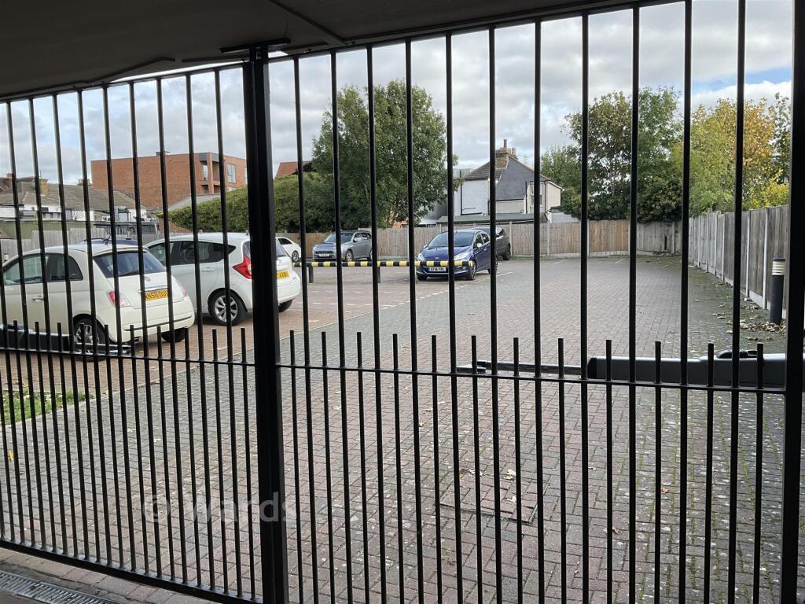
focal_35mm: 29
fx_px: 674
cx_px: 402
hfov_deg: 61.7
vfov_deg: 48.2
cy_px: 302
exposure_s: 1/627
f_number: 1.8
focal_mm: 3
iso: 16
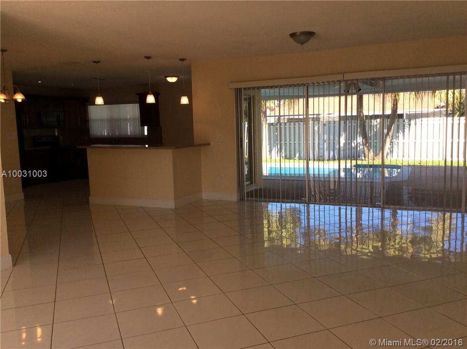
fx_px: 431
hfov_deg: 56.9
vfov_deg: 44.0
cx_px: 234
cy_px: 174
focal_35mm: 32
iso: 32
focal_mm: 3.3
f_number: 2.4
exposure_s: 1/367
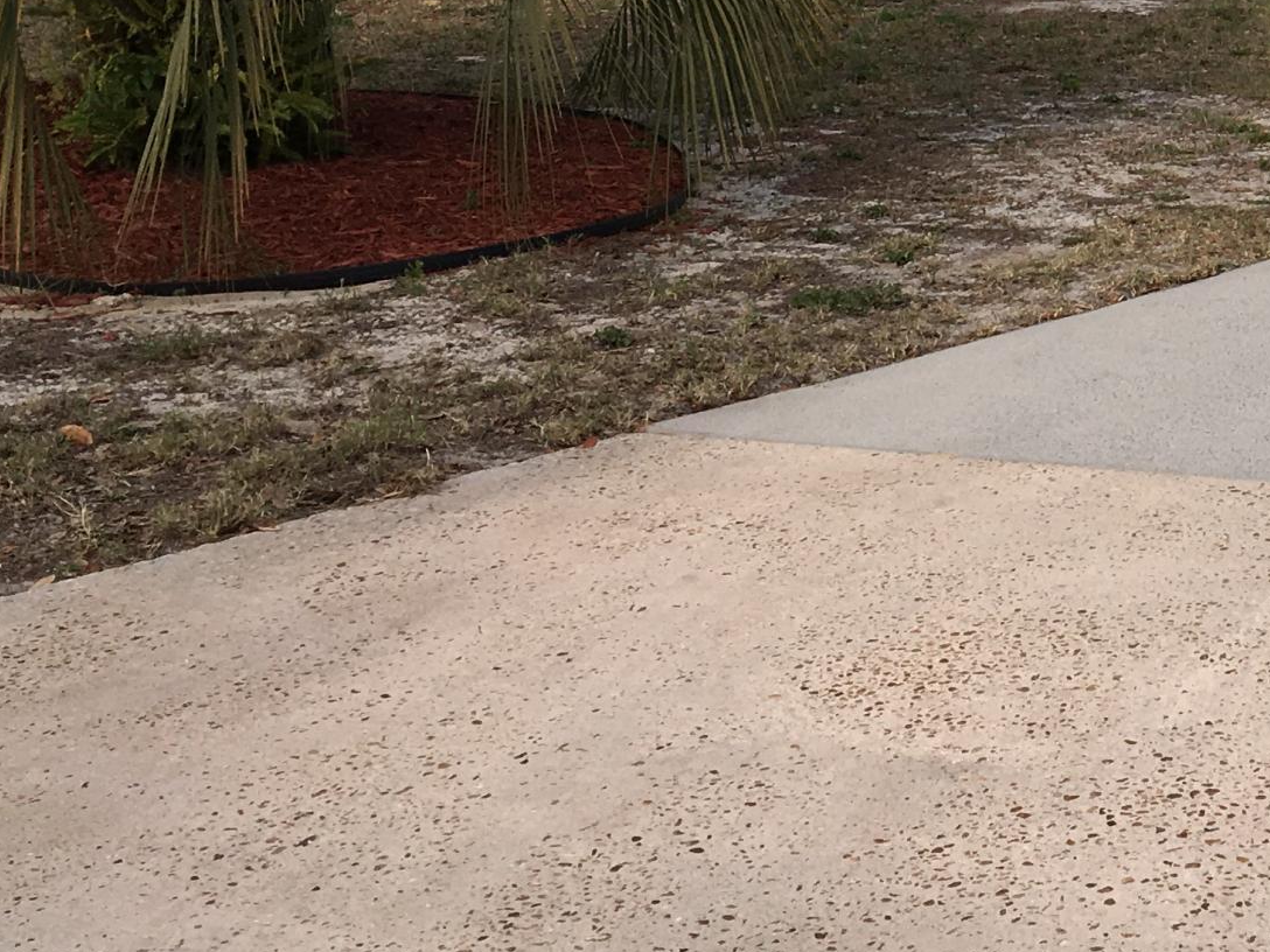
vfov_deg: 17.9
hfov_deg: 22.6
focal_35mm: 80
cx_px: 1505
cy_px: -46
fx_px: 2935
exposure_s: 1/1166
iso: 25
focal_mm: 4.15
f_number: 2.2
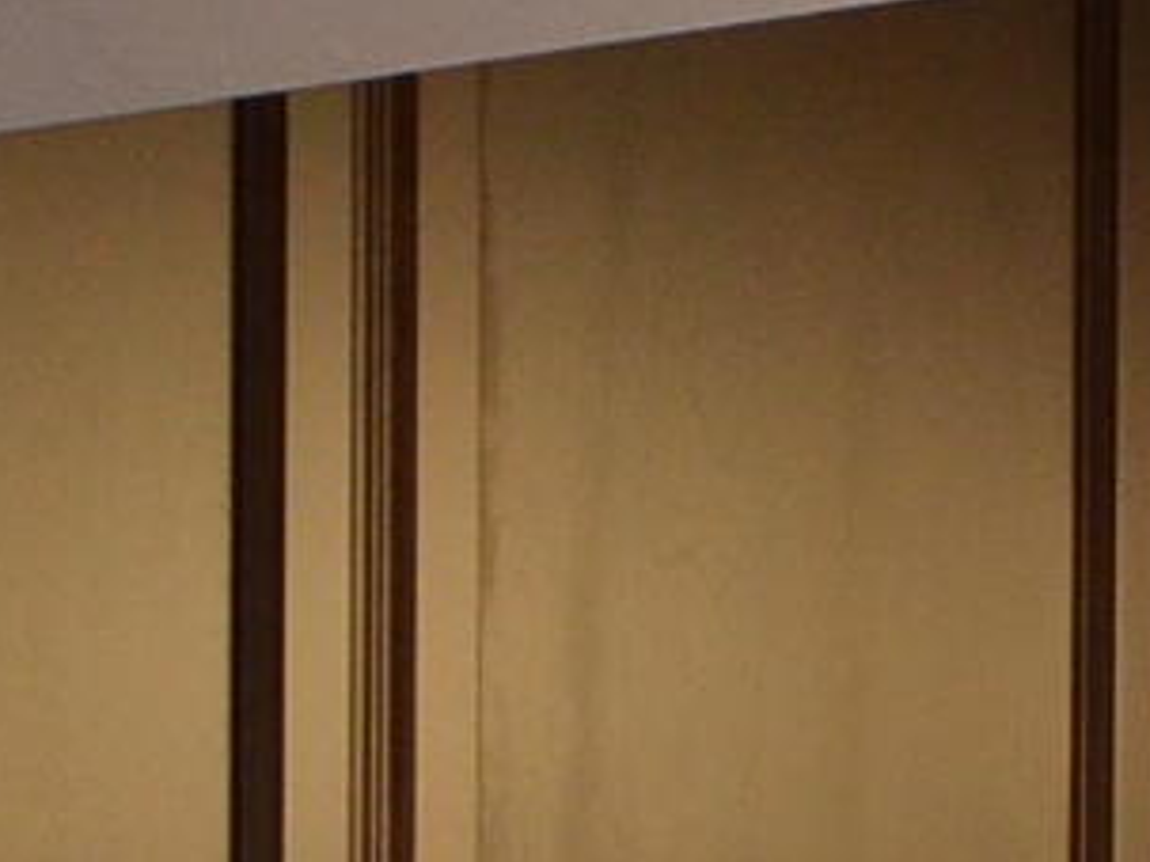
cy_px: 2605
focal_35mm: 234
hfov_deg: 7.8
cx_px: 2771
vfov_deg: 5.9
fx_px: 7771
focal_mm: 20
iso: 800
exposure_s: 1/60
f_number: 5.6
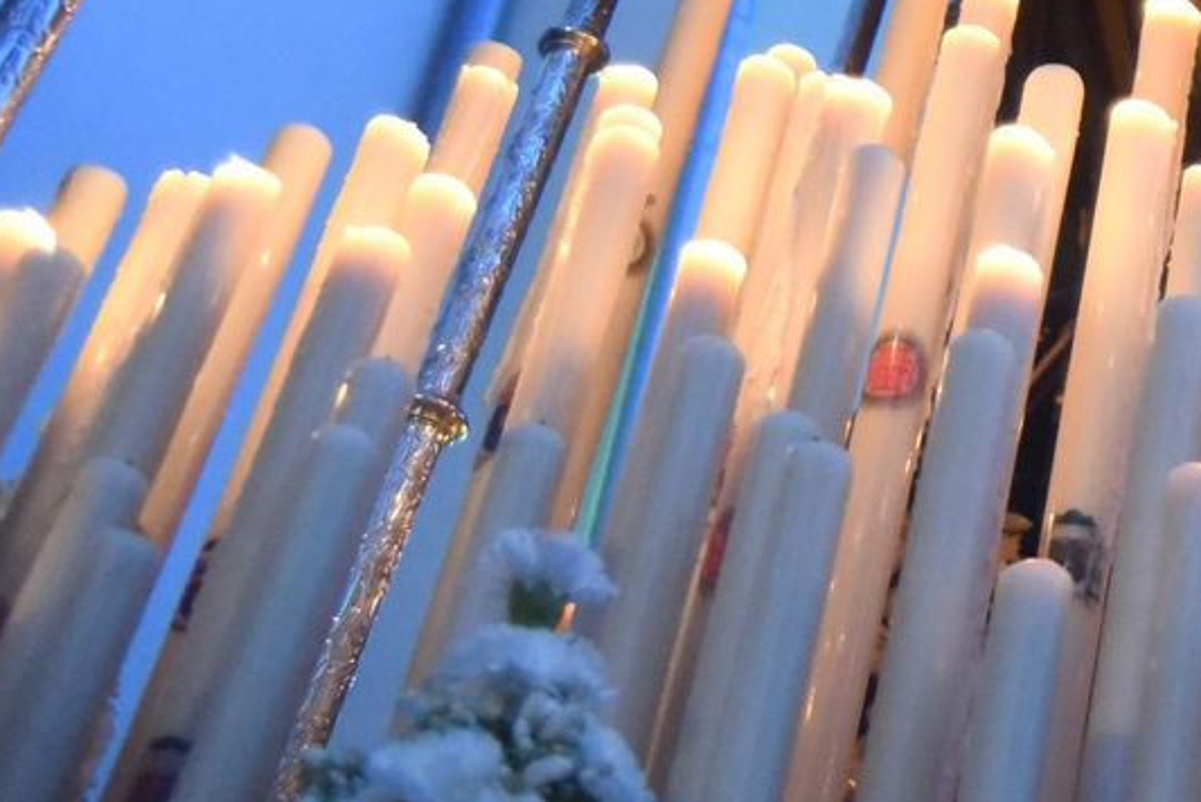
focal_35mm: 87
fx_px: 2904
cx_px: 1591
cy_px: -191
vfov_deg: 15.1
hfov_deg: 21.1
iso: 12800
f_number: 4
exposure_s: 1/250
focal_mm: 29
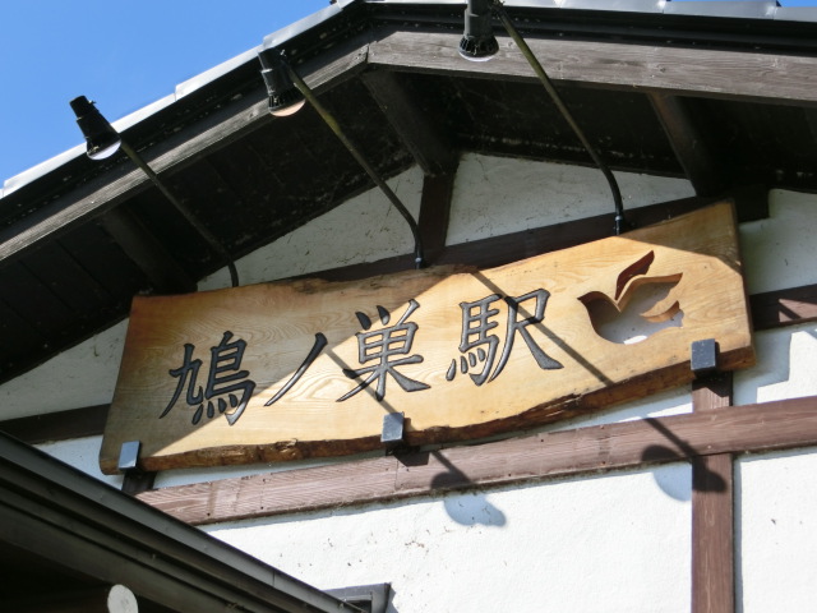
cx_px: 408
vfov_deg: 21.0
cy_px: 306
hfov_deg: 27.8
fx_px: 1652
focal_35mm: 70
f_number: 5.2
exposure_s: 1/500
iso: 80
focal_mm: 12.4
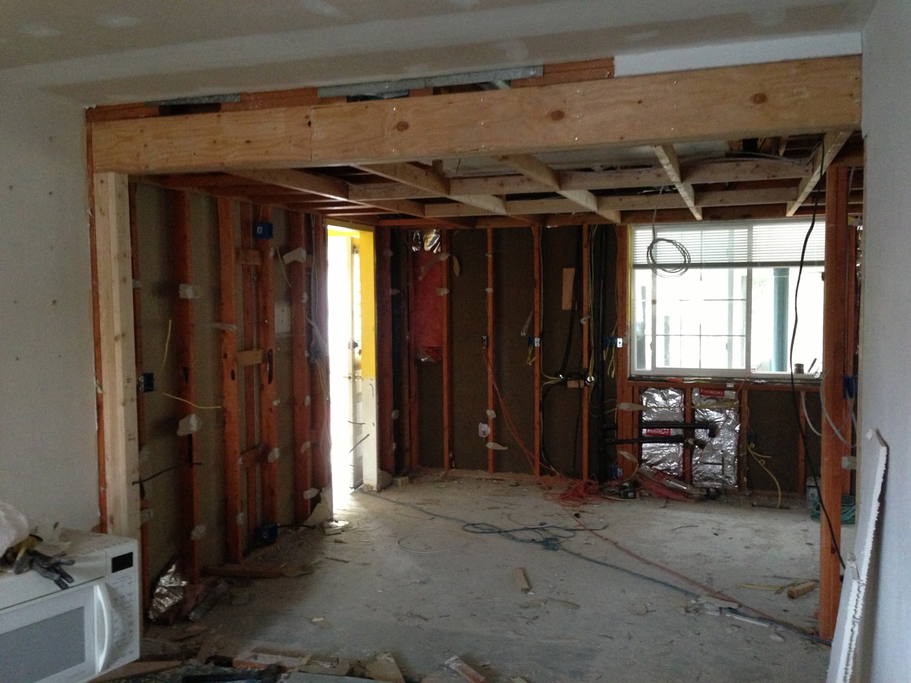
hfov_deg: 55.3
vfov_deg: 43.0
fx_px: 869
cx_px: 456
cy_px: 342
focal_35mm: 33
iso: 400
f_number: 2.4
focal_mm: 4.13
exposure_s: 1/17
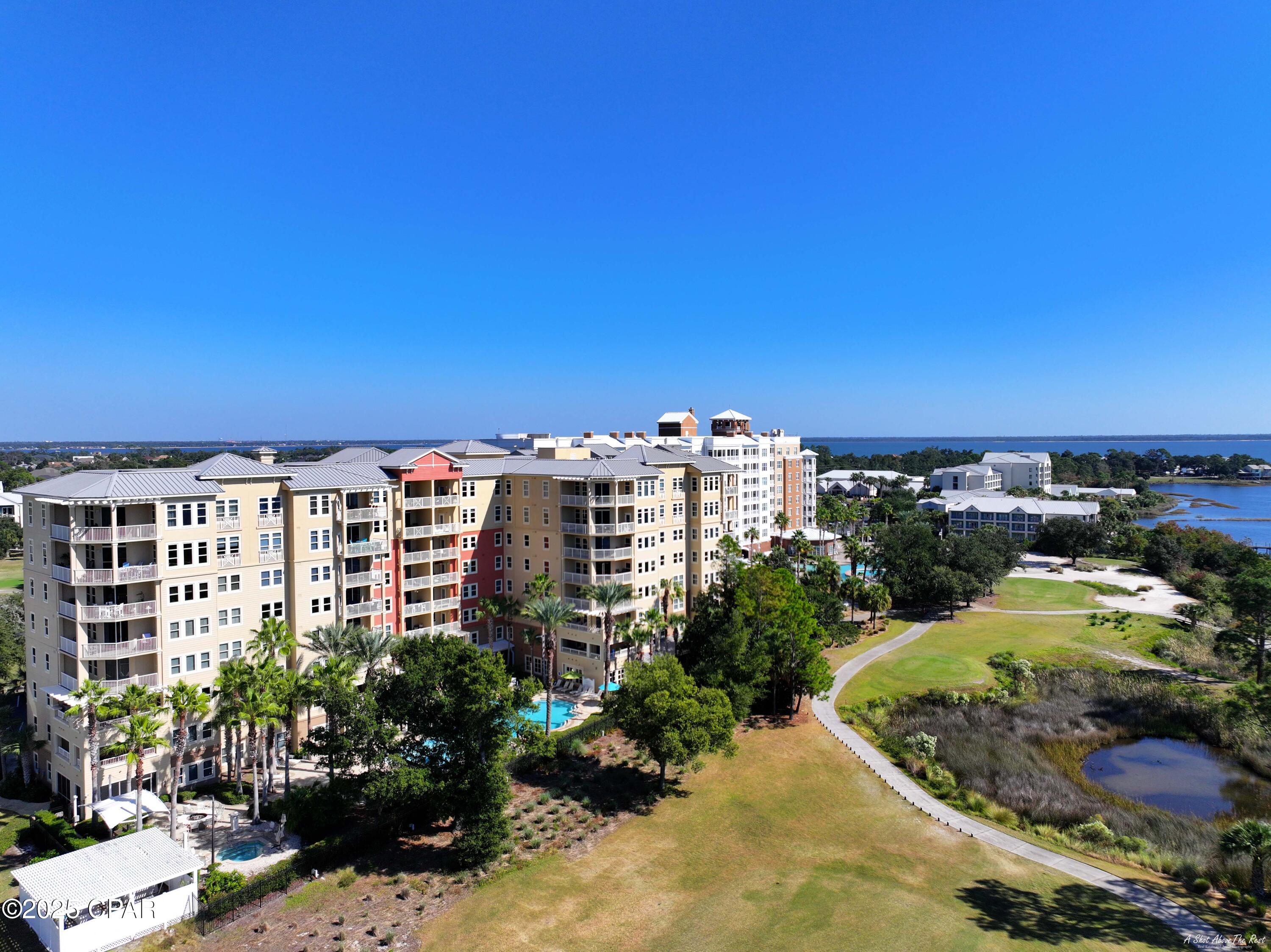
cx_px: 636
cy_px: 476
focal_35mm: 24
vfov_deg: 56.8
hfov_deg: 71.6
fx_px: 881
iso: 100
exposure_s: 1/2000
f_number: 2.8
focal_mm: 12.29
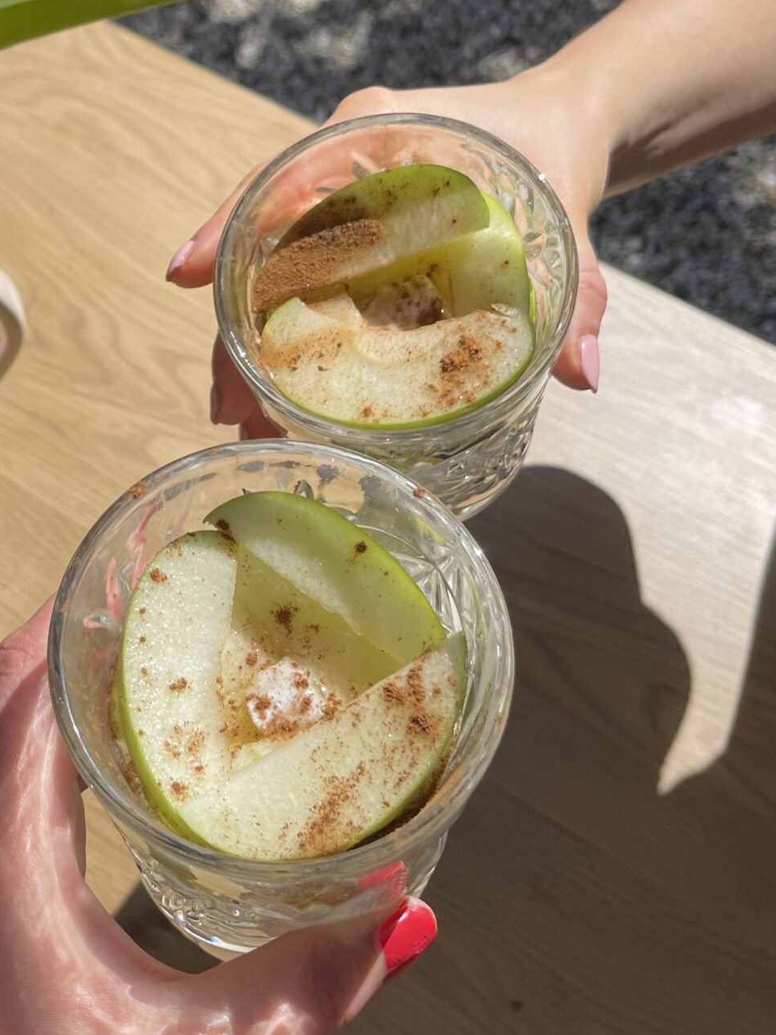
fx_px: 1554
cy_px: 294
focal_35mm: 52
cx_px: 224
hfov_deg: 27.8
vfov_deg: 36.2
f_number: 1.6
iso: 32
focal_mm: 5.1
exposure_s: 1/3663
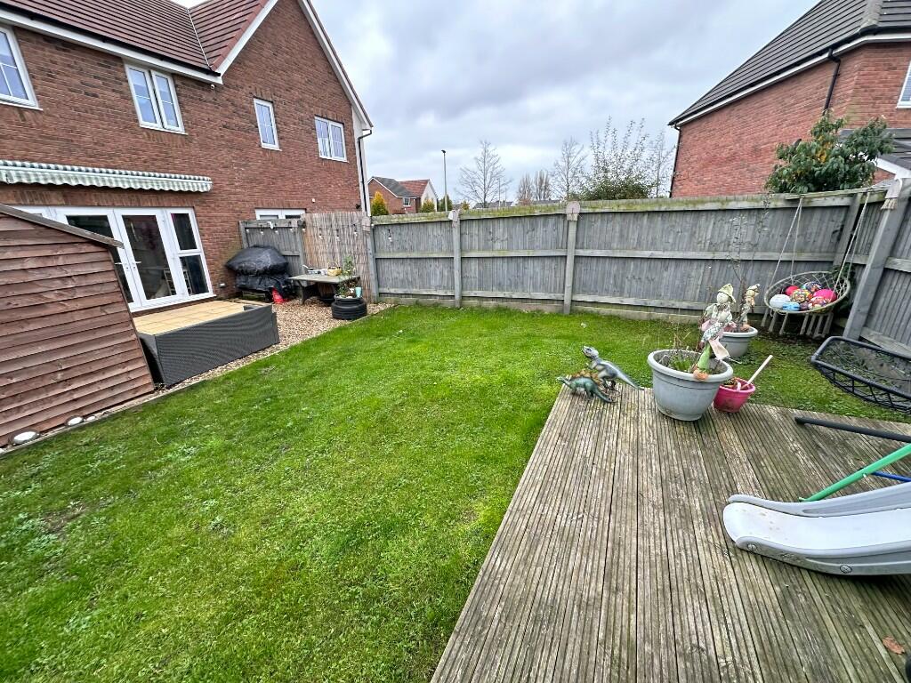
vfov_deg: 85.7
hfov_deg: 102.1
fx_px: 368
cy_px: 342
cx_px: 456
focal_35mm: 14
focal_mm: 2.22
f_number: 2.2
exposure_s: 1/99
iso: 100
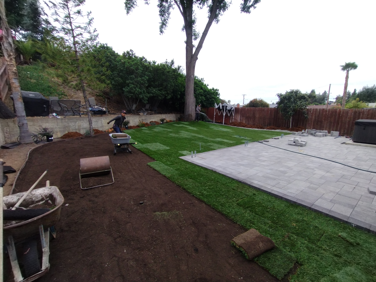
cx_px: 188
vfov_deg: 78.1
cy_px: 141
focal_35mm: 16
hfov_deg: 94.5
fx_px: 174
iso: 100
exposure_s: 1/612
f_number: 2.2
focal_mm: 1.66
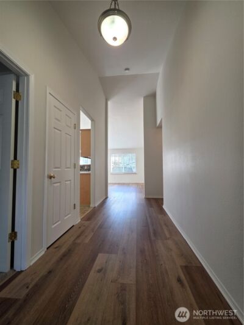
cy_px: 162
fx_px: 122
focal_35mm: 13
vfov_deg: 106.2
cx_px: 122
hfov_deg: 89.9
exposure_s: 1/120
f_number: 1.9
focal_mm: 2.2
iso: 80
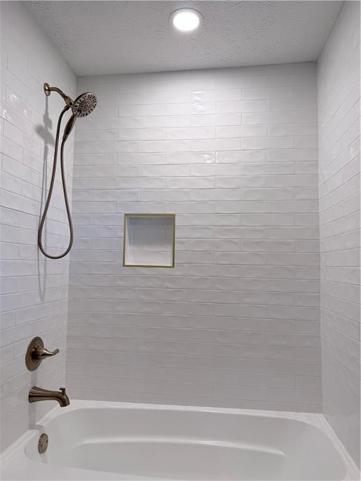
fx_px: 334
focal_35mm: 24
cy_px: 240
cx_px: 180
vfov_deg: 71.6
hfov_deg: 56.8
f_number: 1.78
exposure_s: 1/120
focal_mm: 6.76
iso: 100
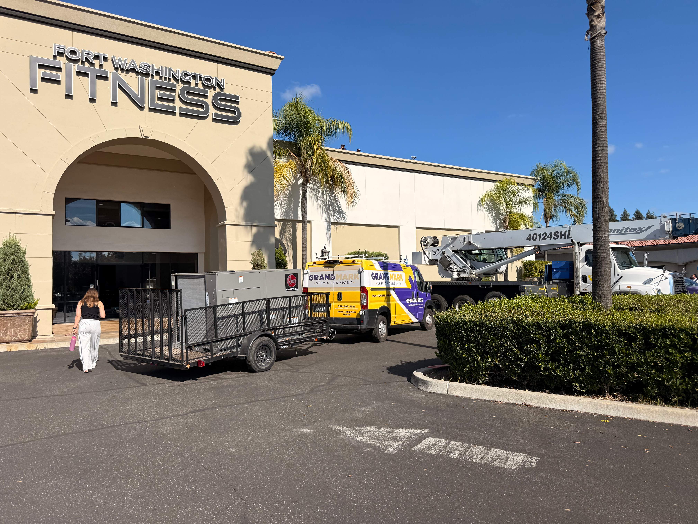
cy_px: 262
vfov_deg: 56.8
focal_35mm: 24
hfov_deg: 71.6
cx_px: 349
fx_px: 484
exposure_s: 1/6173
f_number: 1.78
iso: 80
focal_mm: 6.76
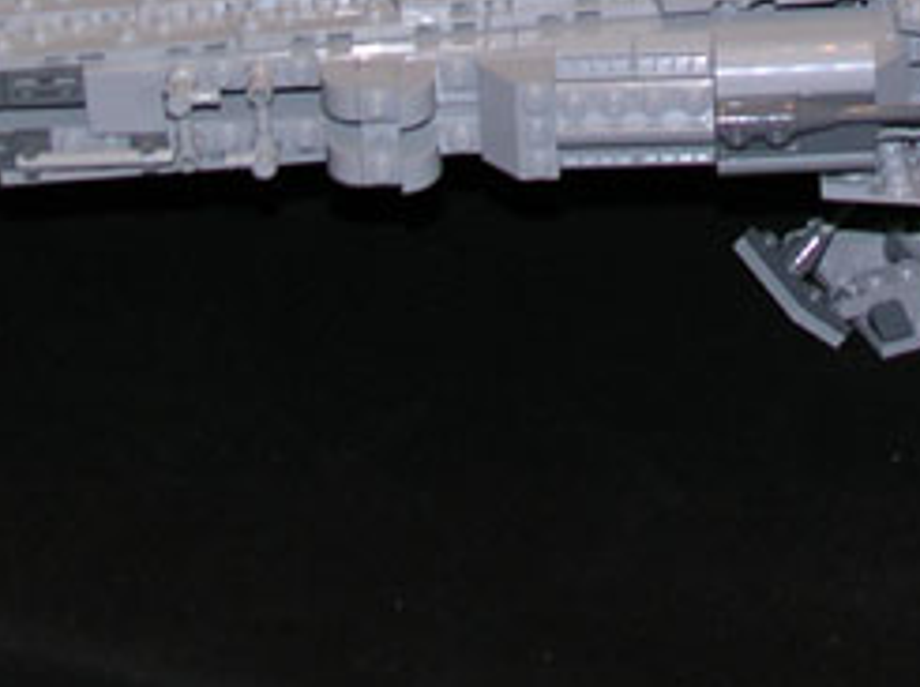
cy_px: -469
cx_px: 796
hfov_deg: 10.9
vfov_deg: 8.0
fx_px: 4777
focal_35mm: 180
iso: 50
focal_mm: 11
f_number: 2.9
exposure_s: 1/60.1
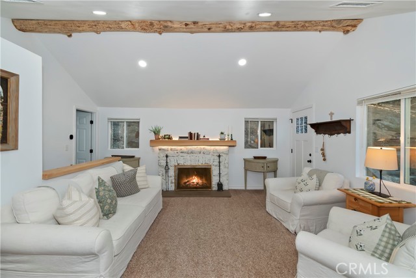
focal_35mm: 15
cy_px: 139
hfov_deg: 100.4
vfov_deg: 77.4
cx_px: 208
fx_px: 173
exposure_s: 1/30
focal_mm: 10
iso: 400
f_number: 8
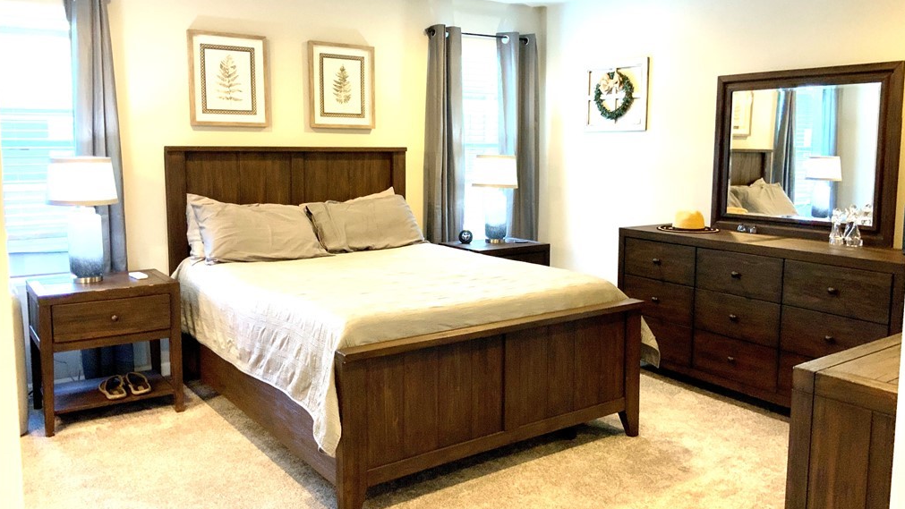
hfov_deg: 61.0
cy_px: 229
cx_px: 455
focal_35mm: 32
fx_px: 768
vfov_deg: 36.7
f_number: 1.8
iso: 200
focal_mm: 3
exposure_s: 1/60
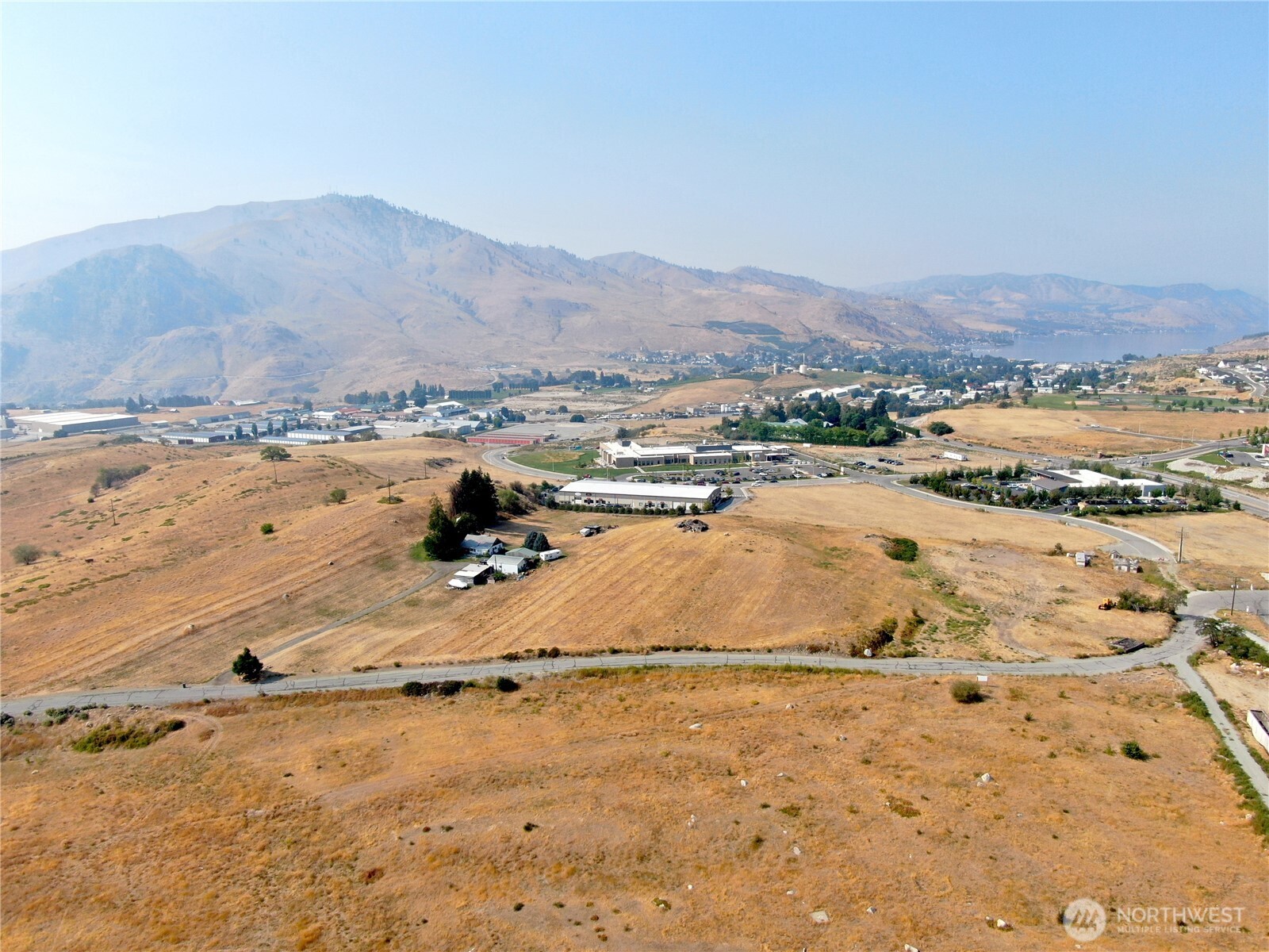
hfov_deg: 71.6
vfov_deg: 56.8
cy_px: 476
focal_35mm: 24
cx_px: 634
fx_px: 880
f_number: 2.8
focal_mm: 4.39
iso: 110
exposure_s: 1/1600
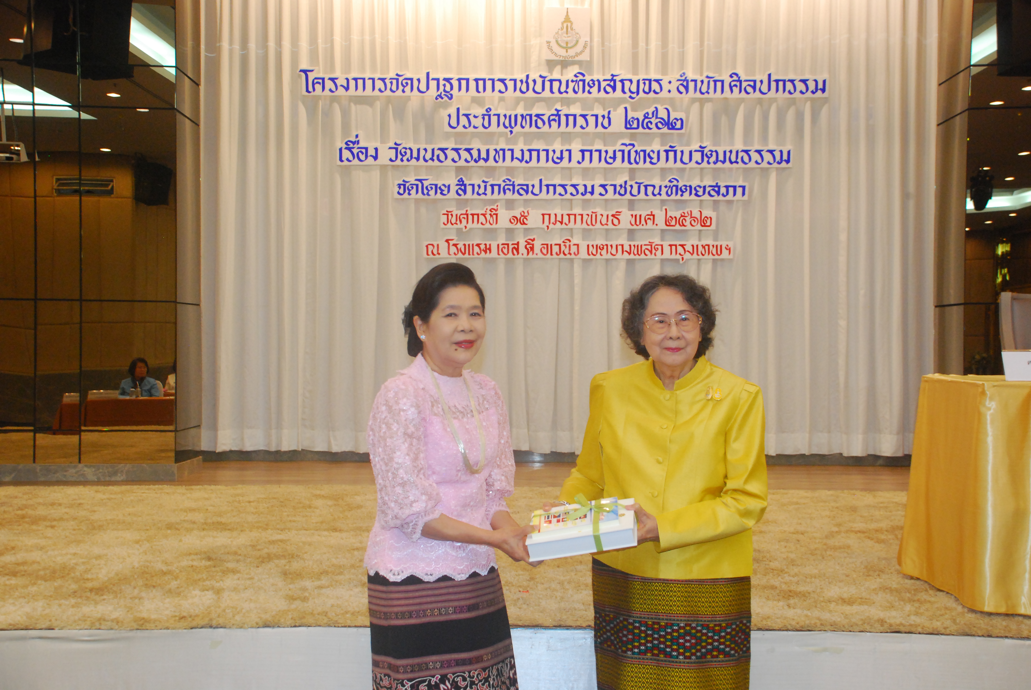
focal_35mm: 42
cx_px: 516
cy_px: 345
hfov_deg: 46.3
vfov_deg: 32.0
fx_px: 1204
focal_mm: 28
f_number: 4
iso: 1000
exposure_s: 1/25
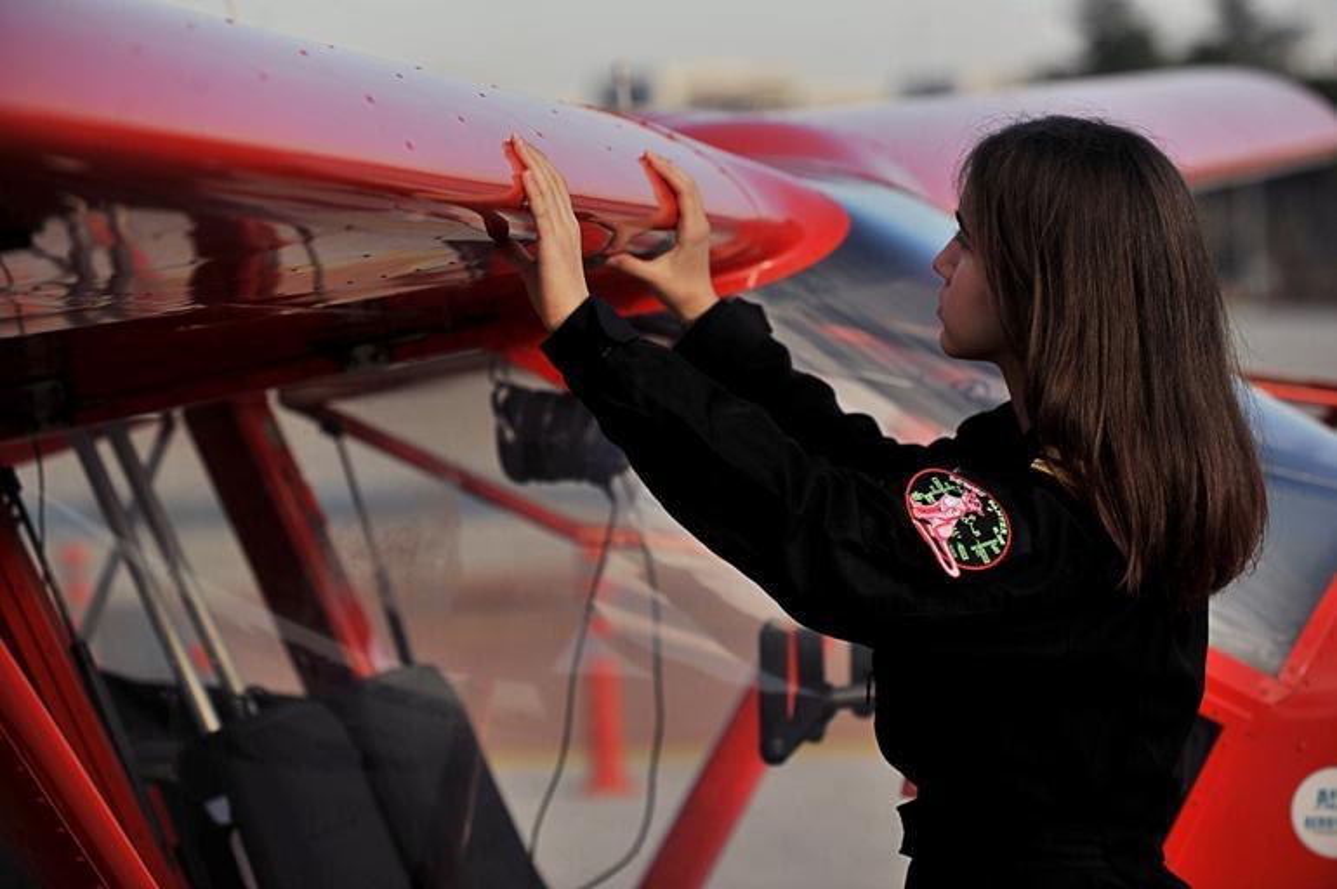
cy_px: 444
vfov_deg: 6.9
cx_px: 668
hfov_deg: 10.3
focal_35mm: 200
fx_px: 7421
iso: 400
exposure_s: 1/2500
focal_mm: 200
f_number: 4.5
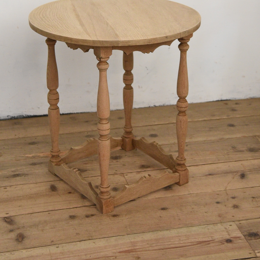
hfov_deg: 21.4
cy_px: 50
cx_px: 140
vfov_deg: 21.1
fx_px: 688
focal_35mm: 81
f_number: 4
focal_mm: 48
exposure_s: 1/50
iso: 3600
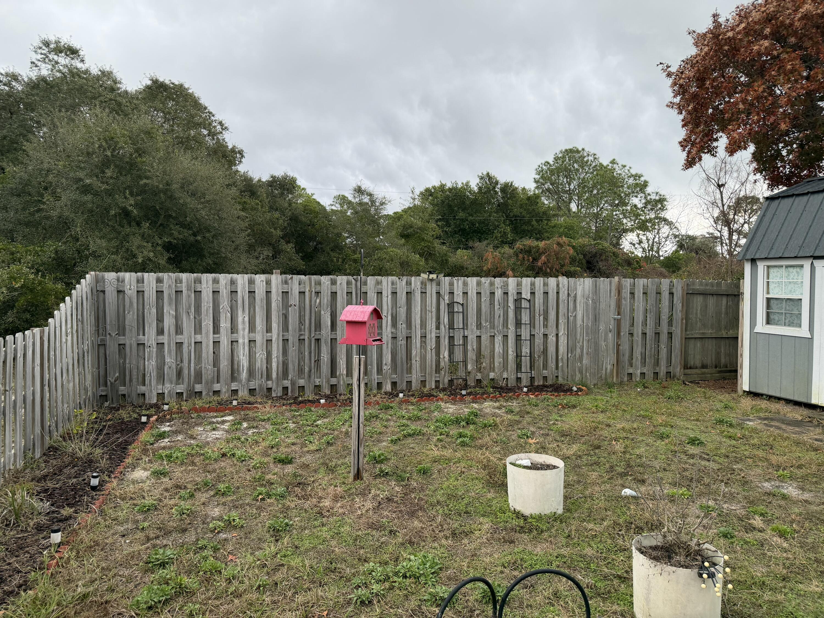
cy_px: 309
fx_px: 571
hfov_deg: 71.6
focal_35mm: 24
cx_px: 412
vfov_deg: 56.8
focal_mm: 6.76
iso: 100
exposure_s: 1/121
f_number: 1.78
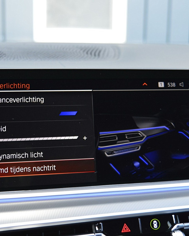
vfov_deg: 34.2
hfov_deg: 27.6
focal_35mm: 55
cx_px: 80
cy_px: 118
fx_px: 385
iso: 800
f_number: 4.5
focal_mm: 26
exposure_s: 1/60
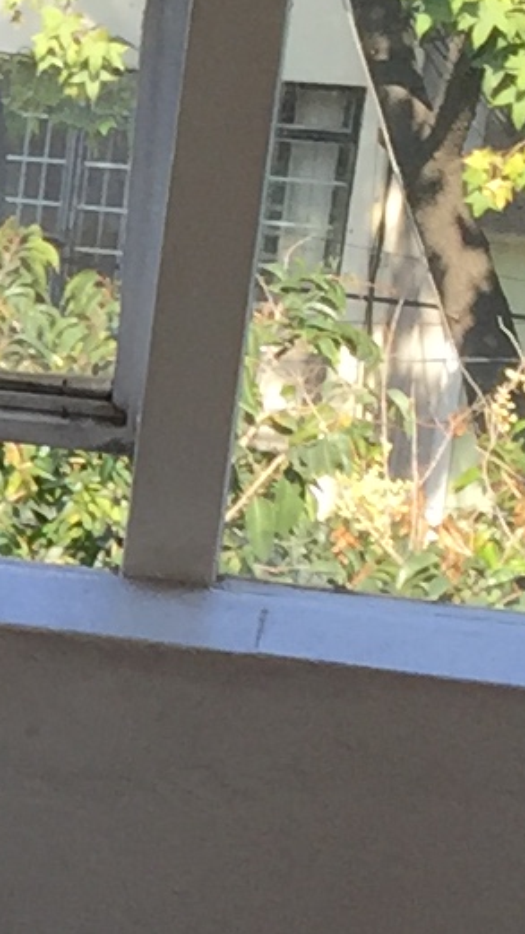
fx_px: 4901
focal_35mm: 198
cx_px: -1398
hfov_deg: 5.5
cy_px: 798
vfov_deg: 10.8
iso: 32
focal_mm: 4.15
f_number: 2.2
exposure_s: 1/289
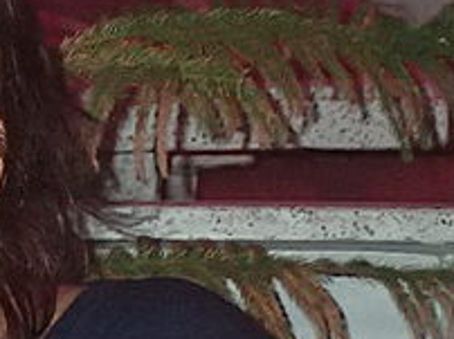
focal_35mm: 258
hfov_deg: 7.5
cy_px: 70
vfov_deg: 5.7
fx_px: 3380
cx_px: -281
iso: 800
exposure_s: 1/60
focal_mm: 11.78
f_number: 3.8
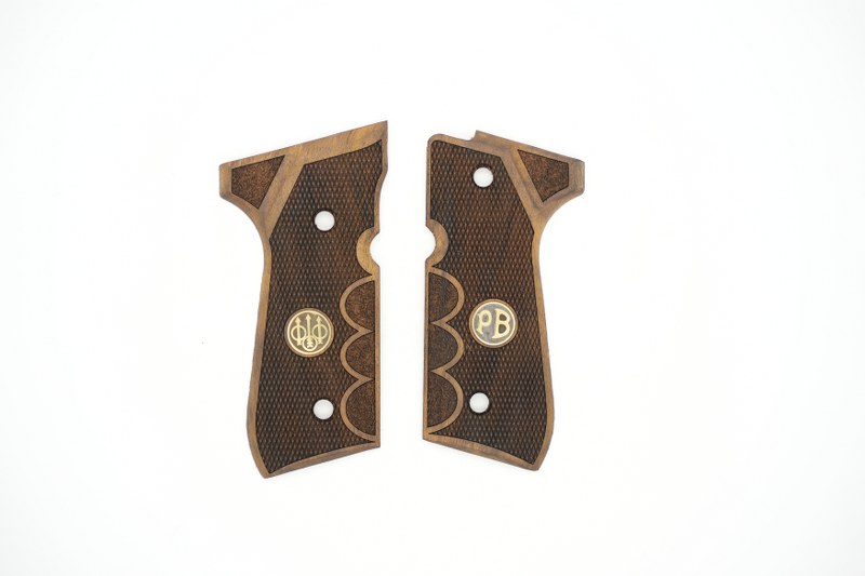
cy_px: 288
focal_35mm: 70
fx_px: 1681
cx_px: 432
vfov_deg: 19.4
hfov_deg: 28.8
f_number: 3.5
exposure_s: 1/100
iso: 100
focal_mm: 70
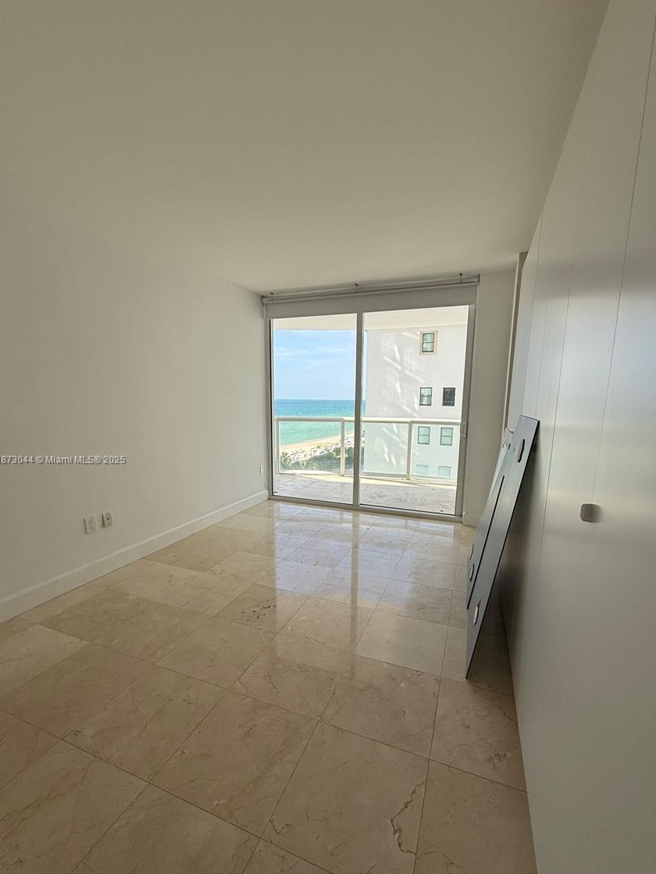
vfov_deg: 98.1
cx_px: 333
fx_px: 379
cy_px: 460
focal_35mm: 15
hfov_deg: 81.7
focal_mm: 2.22
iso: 50
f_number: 2.2
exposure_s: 1/400
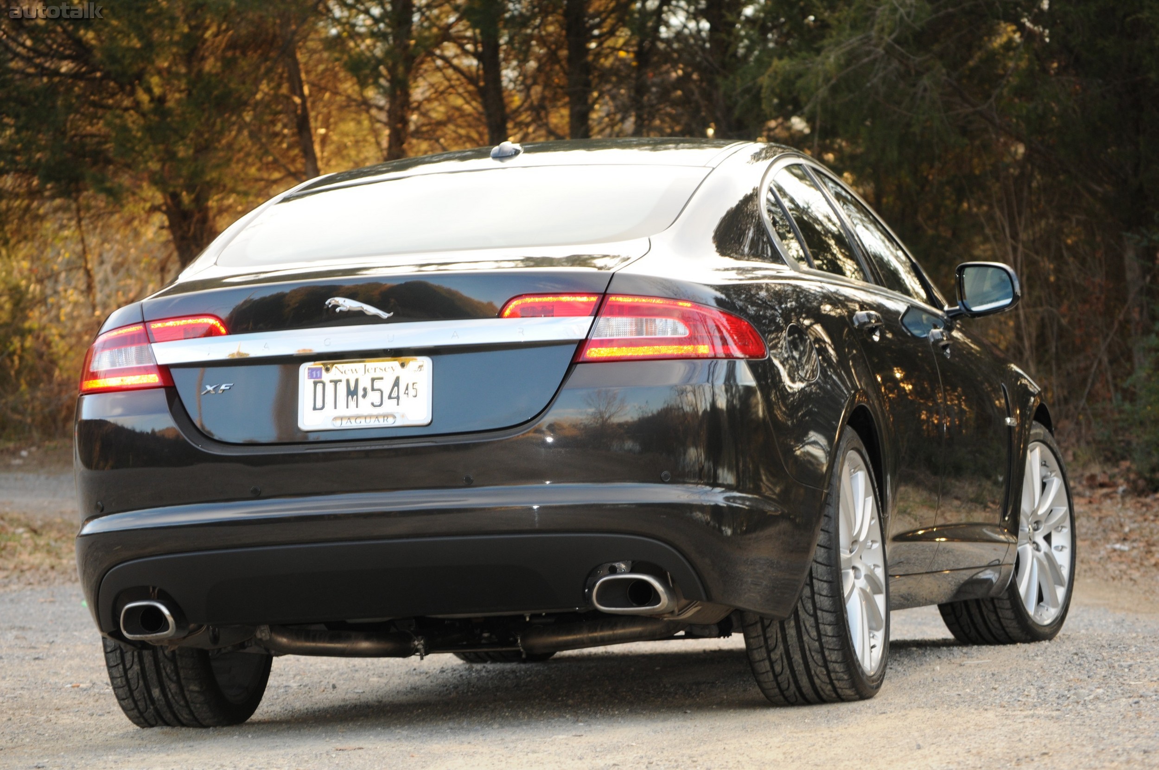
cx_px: 580
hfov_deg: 14.9
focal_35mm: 138
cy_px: 385
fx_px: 4438
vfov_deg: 9.9
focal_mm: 92
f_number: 8
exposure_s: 1/60
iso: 320
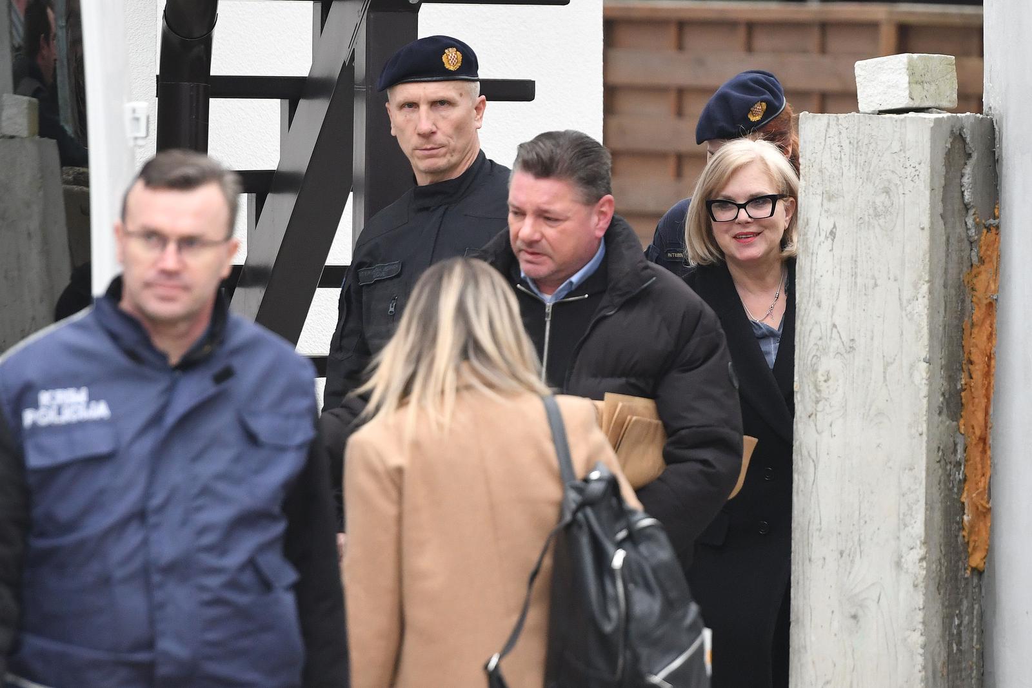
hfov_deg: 10.3
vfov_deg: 6.9
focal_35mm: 200
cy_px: 344
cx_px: 516
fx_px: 5733
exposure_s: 1/1000
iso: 800
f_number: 5
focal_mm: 200
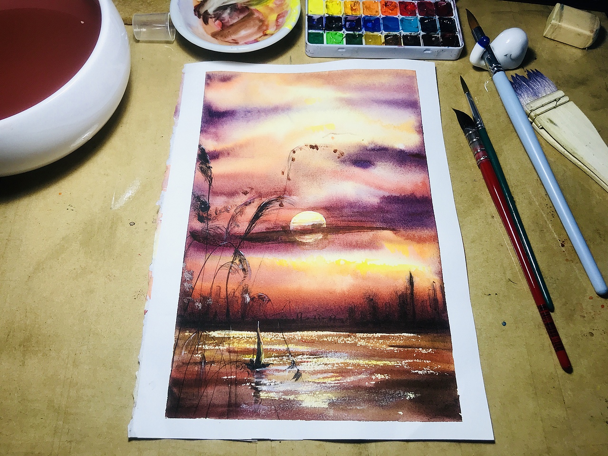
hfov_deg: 63.4
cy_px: 228
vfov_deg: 49.7
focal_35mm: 28
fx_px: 492
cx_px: 304
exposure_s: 1/80
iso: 25
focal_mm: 3.99
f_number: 1.8
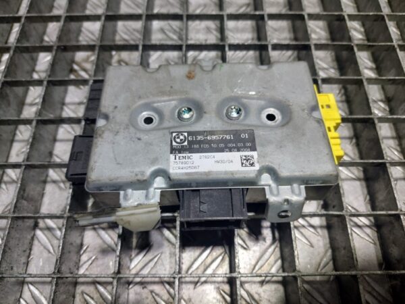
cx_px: 202
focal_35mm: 25
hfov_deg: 69.4
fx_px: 292
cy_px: 152
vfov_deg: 54.9
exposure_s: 1/50
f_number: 1.8
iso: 80
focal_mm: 5.23
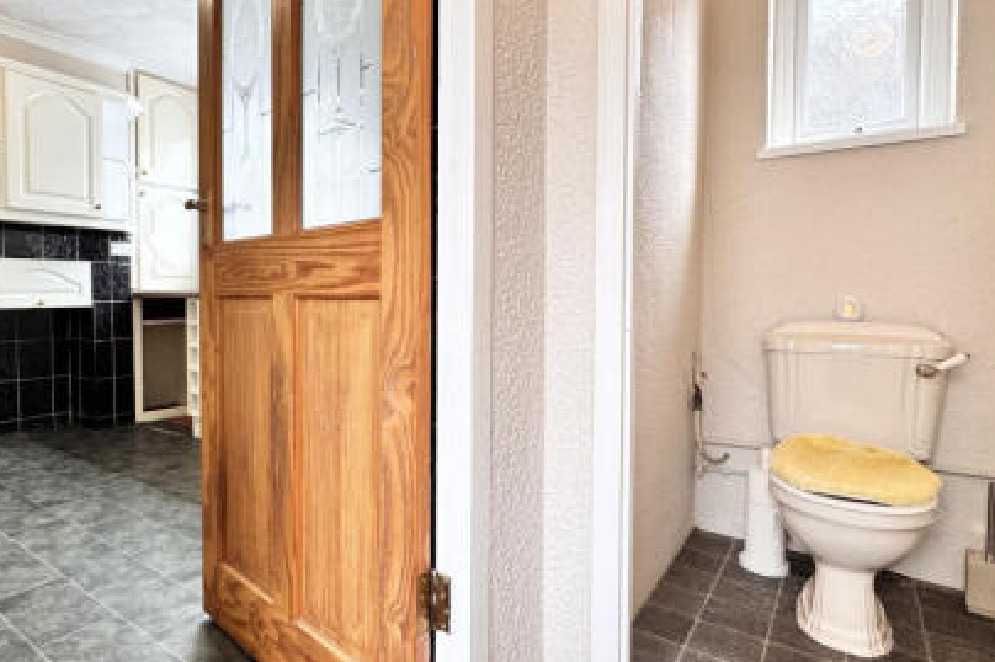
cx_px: 388
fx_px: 580
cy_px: 319
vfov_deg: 59.4
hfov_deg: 80.1
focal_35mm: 21
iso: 100
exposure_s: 1/100
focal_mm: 2.22
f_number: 2.2
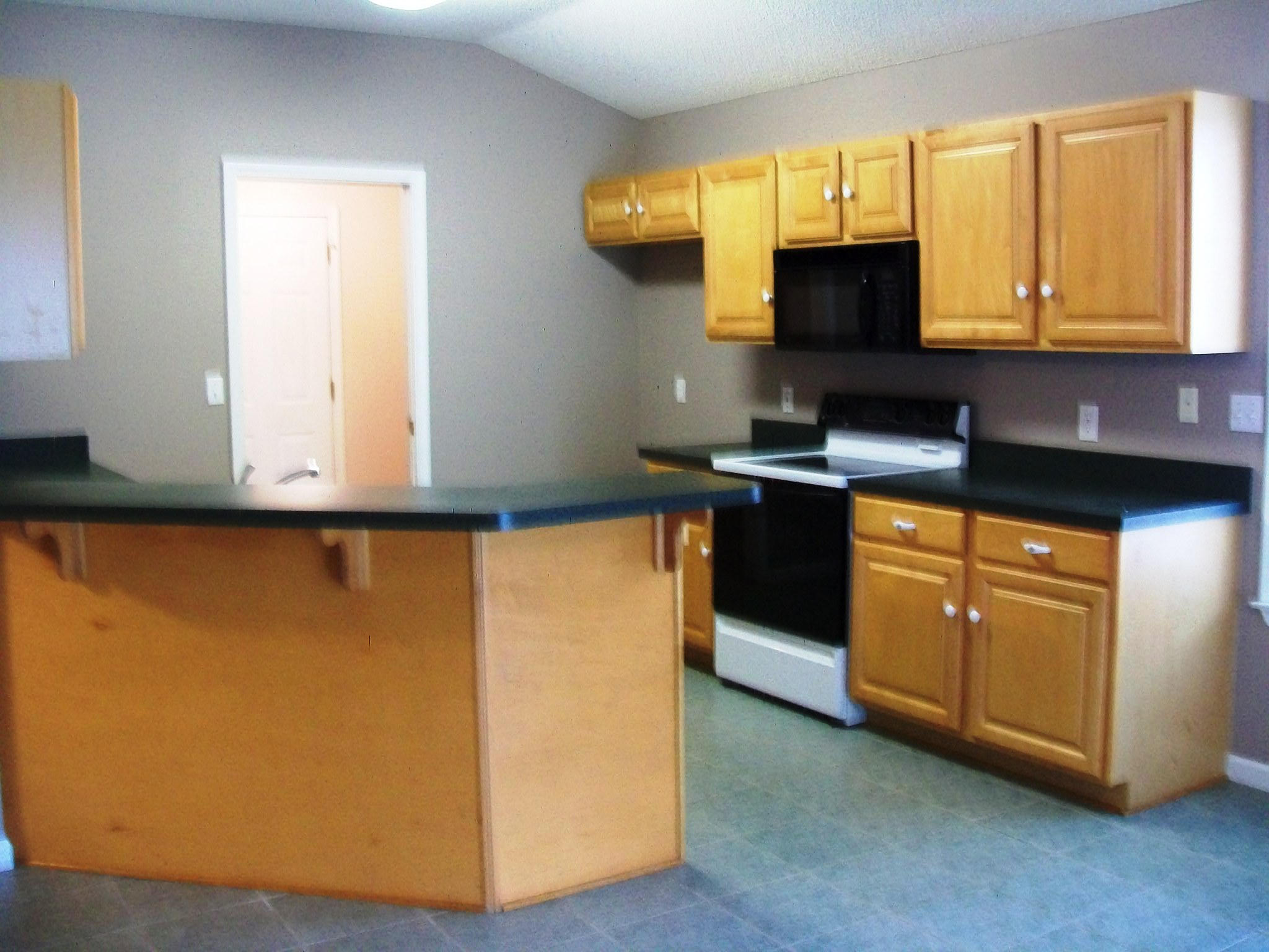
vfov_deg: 39.7
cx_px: 634
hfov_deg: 51.4
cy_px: 476
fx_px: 1320
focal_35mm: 36
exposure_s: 1/10
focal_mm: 6
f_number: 2.7
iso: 160
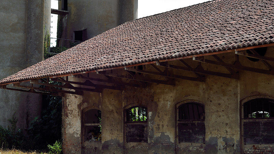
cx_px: 90
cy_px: 79
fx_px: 610
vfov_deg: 14.4
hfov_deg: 25.2
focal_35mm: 84
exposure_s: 1/20
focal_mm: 50
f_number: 18
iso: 100
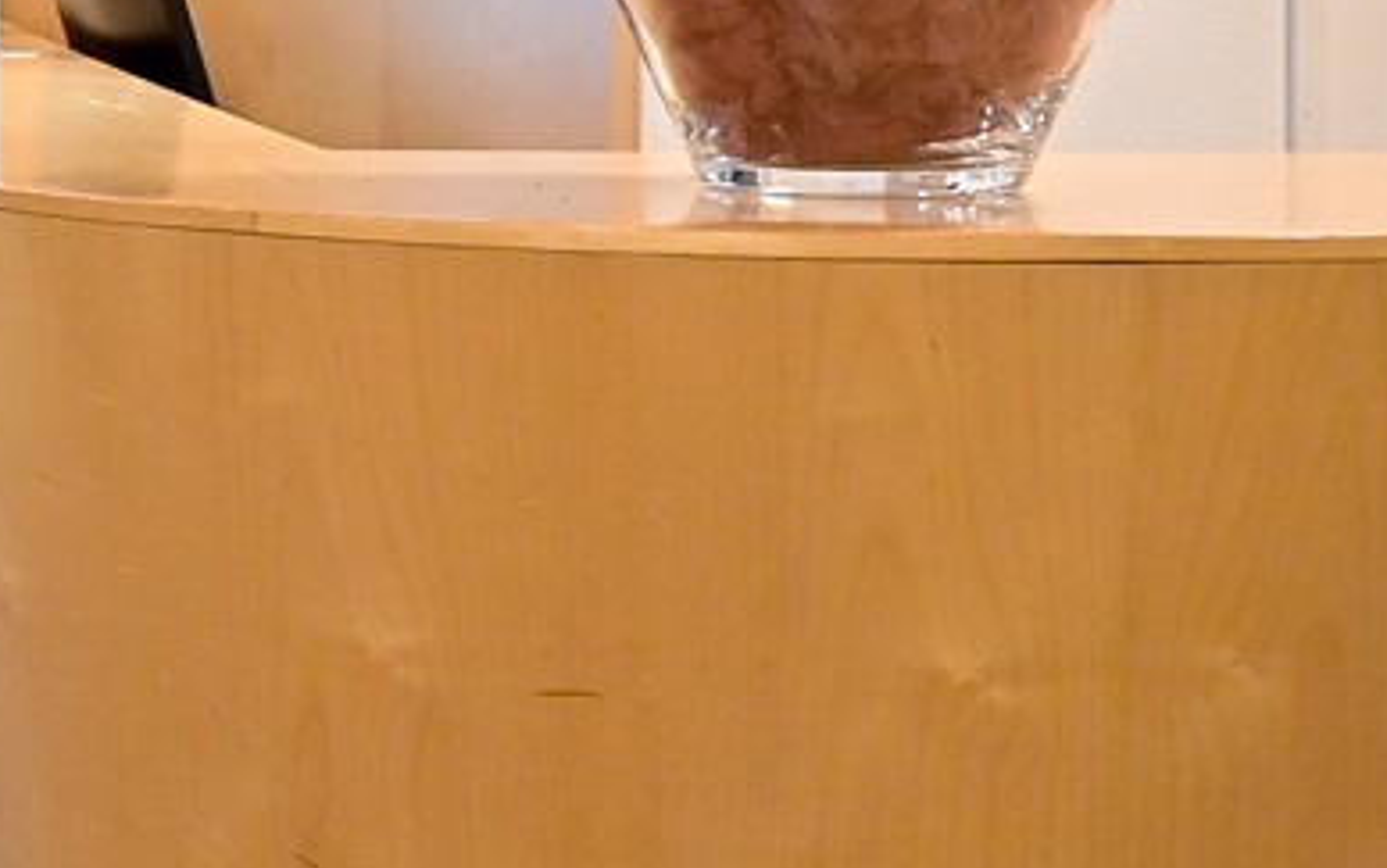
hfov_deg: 13.7
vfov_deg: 10.1
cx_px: -1426
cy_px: 134
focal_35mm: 129
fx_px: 4879
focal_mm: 24
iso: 1000
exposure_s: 1/50
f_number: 4.5
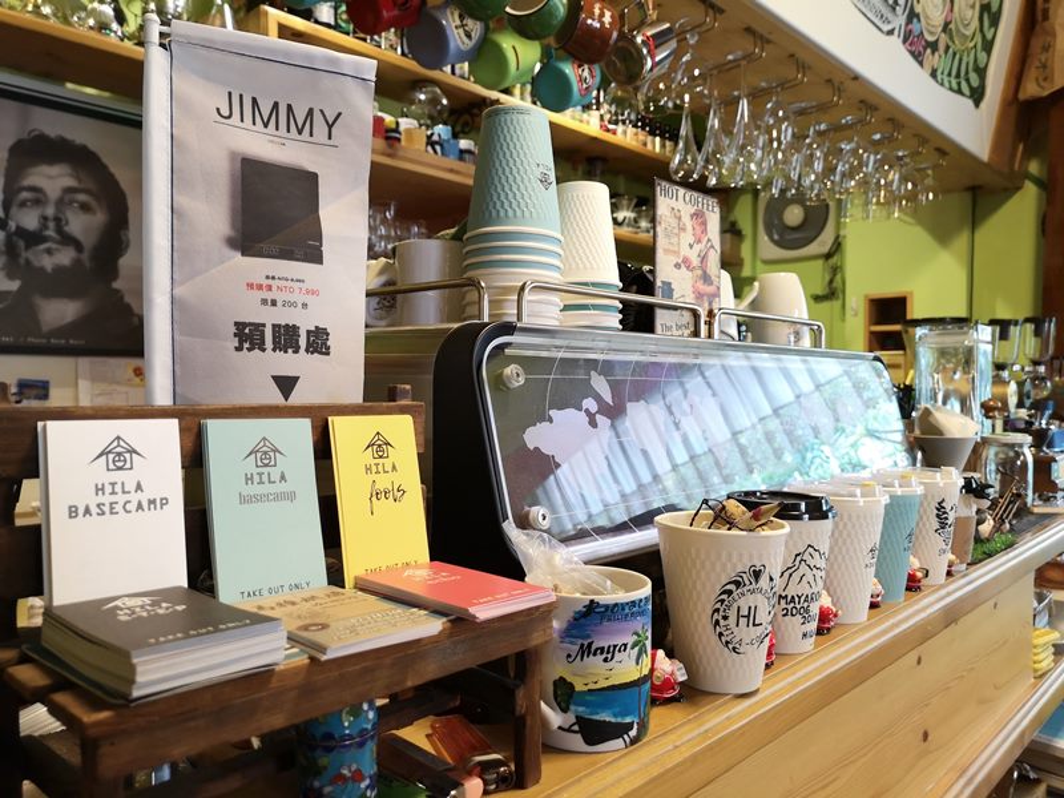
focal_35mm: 27
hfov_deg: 65.3
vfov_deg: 51.4
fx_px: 830
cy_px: 399
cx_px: 532
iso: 400
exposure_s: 1/25
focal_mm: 3.95
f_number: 1.8
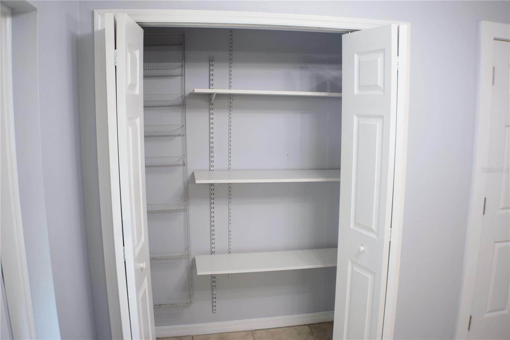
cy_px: 170
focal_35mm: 38
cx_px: 255
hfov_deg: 51.3
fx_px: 531
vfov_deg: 35.5
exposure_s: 1/80
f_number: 4.5
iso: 400
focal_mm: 25
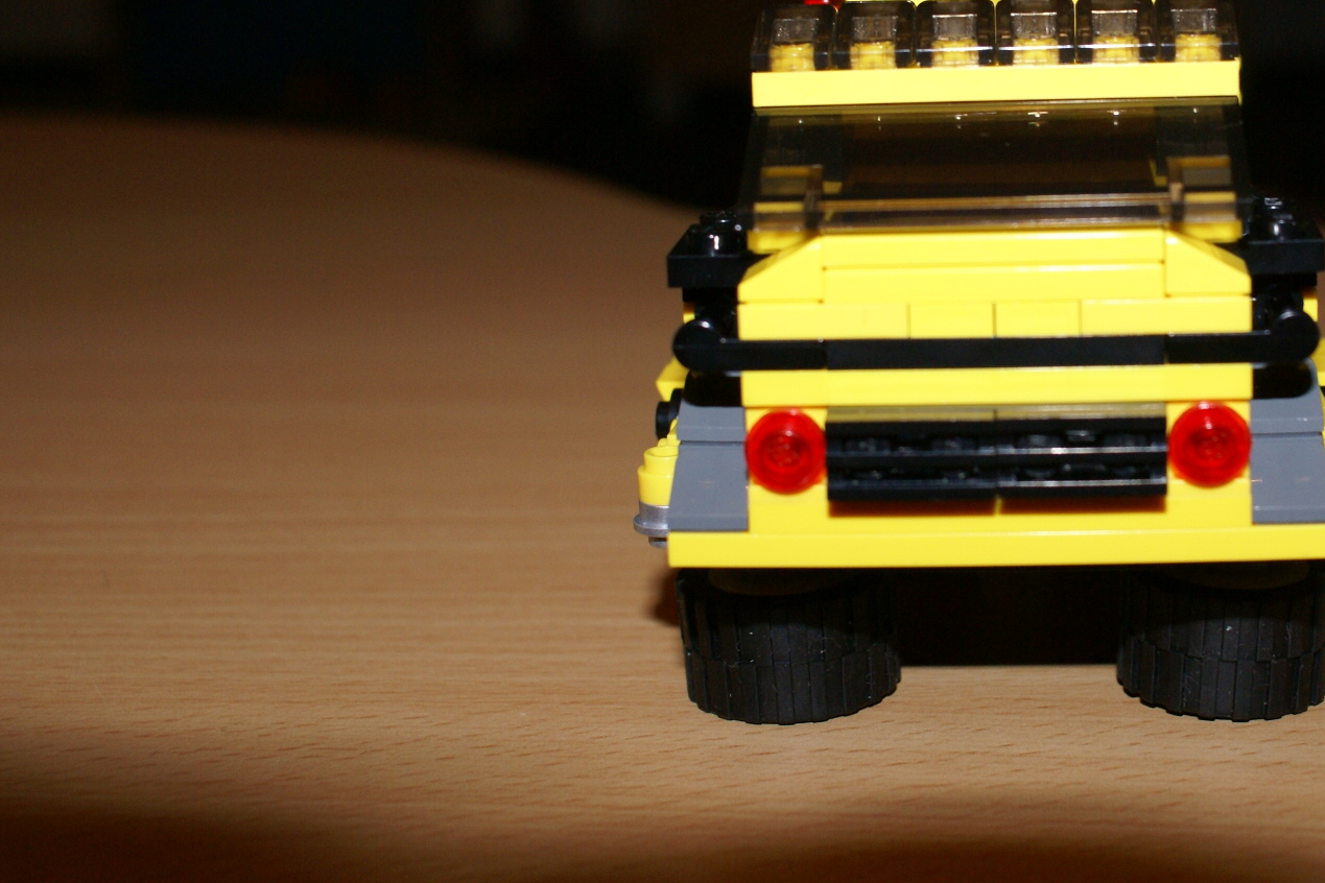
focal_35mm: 59
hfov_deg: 33.2
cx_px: 1000
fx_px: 2171
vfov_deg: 22.9
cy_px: 294
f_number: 5.6
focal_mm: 26
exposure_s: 1/60
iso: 400
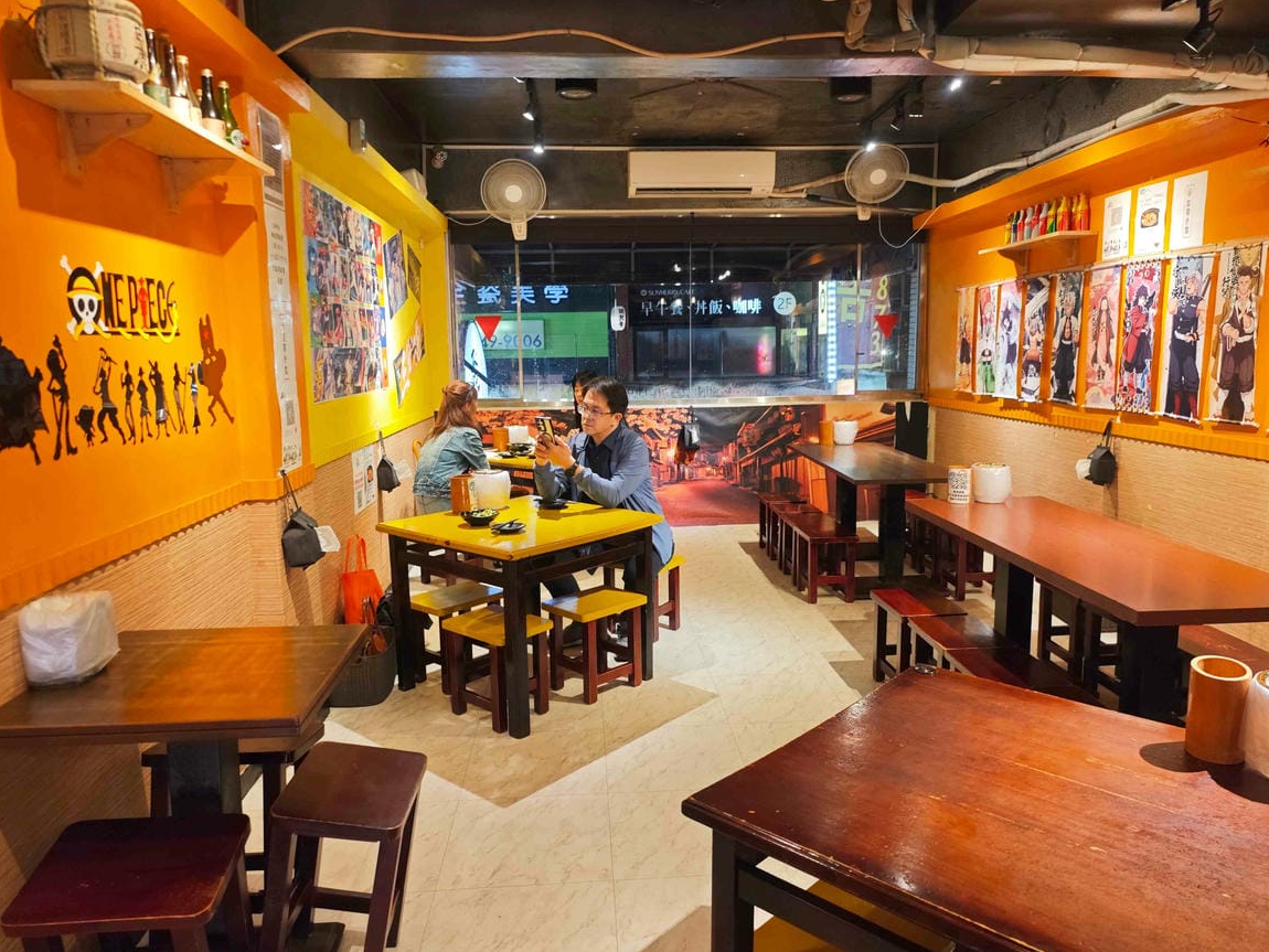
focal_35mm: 24
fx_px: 880
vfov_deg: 56.8
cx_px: 642
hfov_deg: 71.6
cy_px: 458
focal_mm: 8.72
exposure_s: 1/30
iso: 320
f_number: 1.63
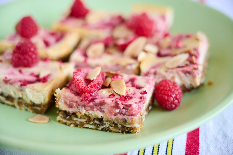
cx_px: 116
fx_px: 369
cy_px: 78
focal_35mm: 57
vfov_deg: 23.7
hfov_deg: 35.1
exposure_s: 1/200
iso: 500
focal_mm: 57
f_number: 2.8
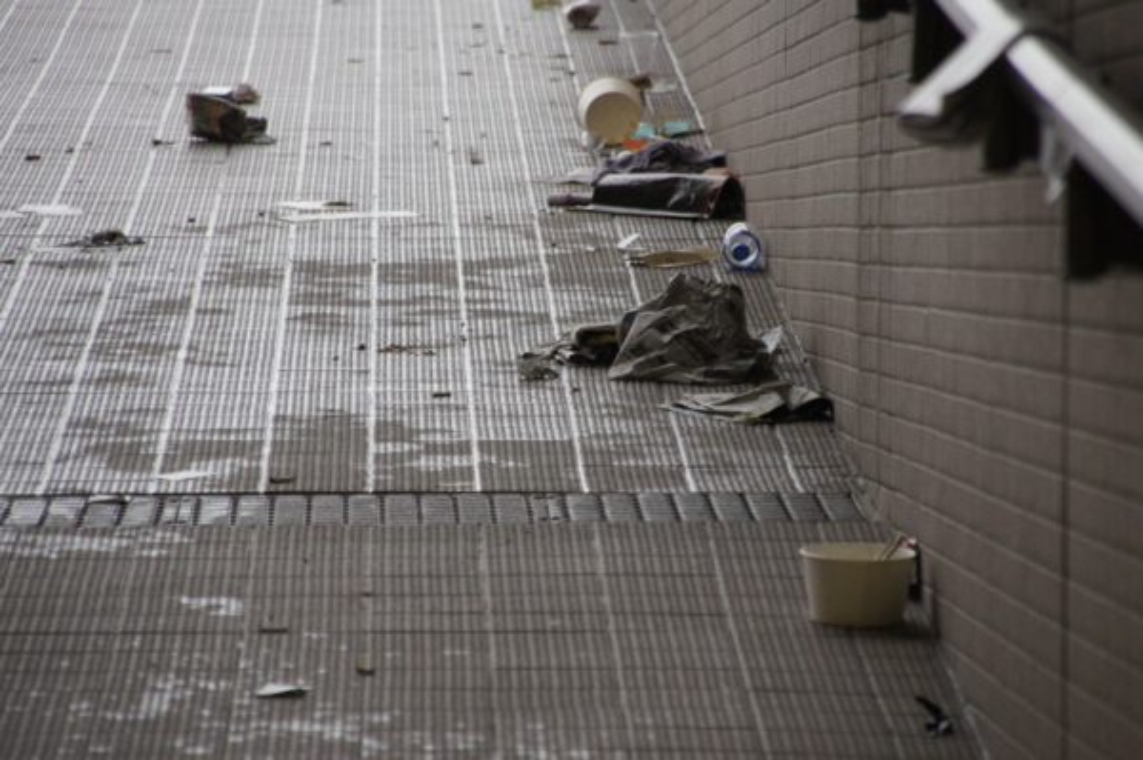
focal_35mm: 300
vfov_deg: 4.6
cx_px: 572
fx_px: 9517
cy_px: 380
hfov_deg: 6.9
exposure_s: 1/160
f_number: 6.3
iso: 1600
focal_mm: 200
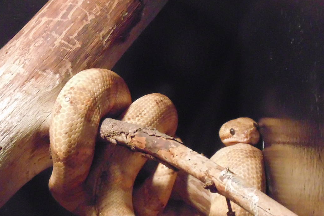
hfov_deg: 19.4
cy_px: 137
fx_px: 945
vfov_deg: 13.0
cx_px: 119
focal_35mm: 105
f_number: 4.1
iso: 800
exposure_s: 1/20
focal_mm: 11.7
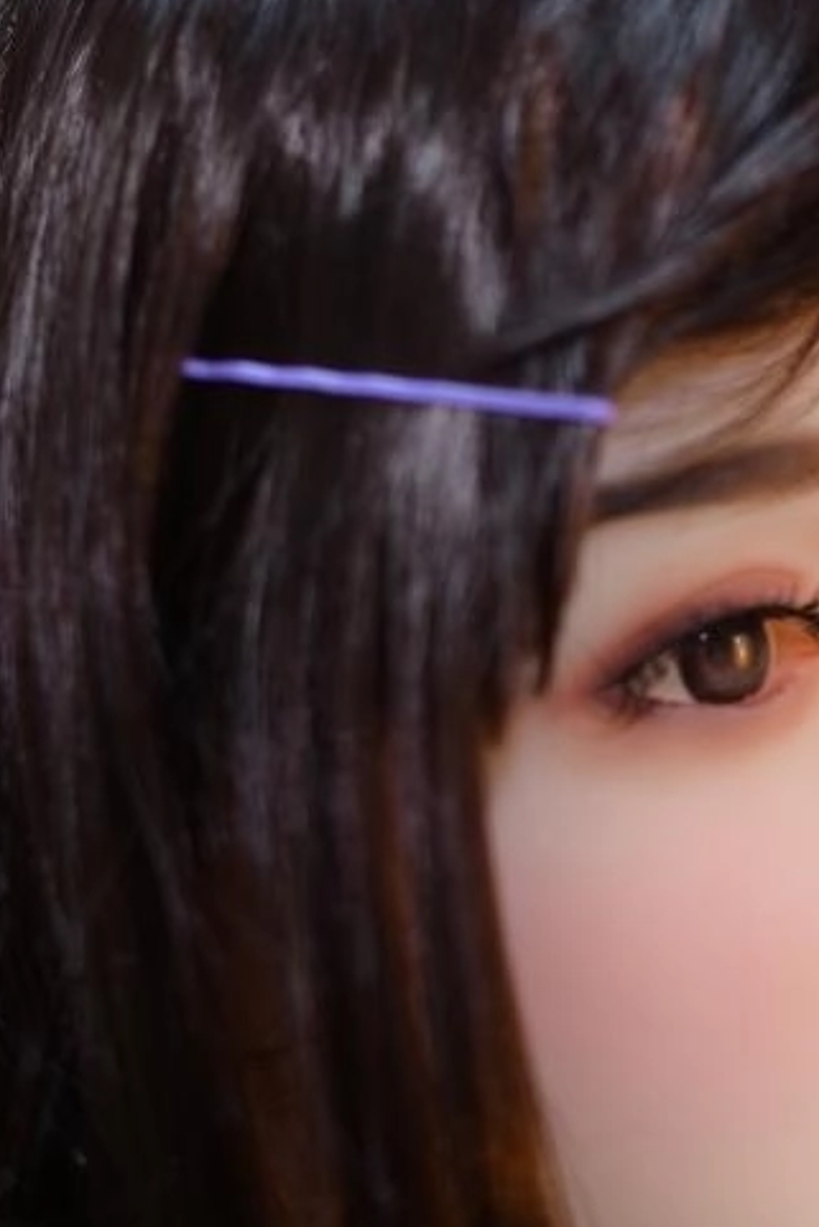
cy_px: 954
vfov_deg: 12.9
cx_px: 689
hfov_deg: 8.6
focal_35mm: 159
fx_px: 5422
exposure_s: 1/125
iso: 100
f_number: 1.8
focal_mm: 85
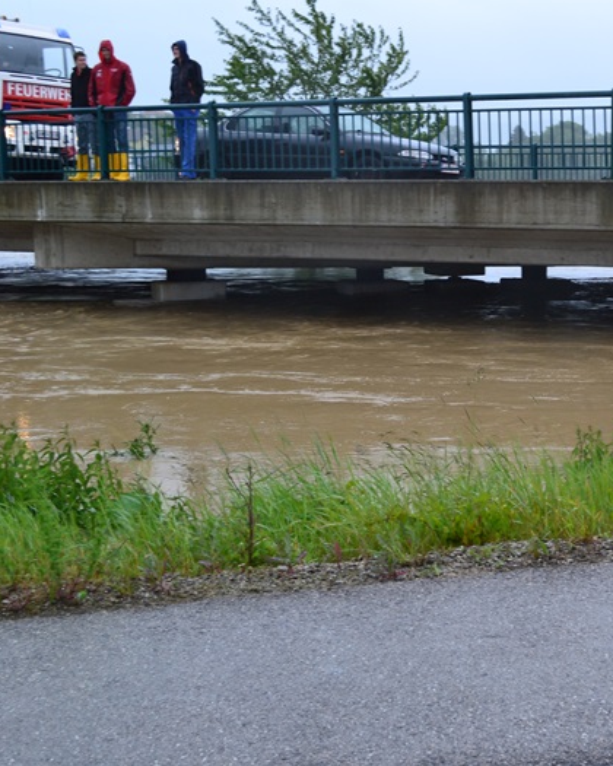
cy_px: 386
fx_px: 1361
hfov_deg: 24.8
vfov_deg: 31.5
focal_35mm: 60
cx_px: 528
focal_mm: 28
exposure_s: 1/20
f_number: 6.3
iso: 400
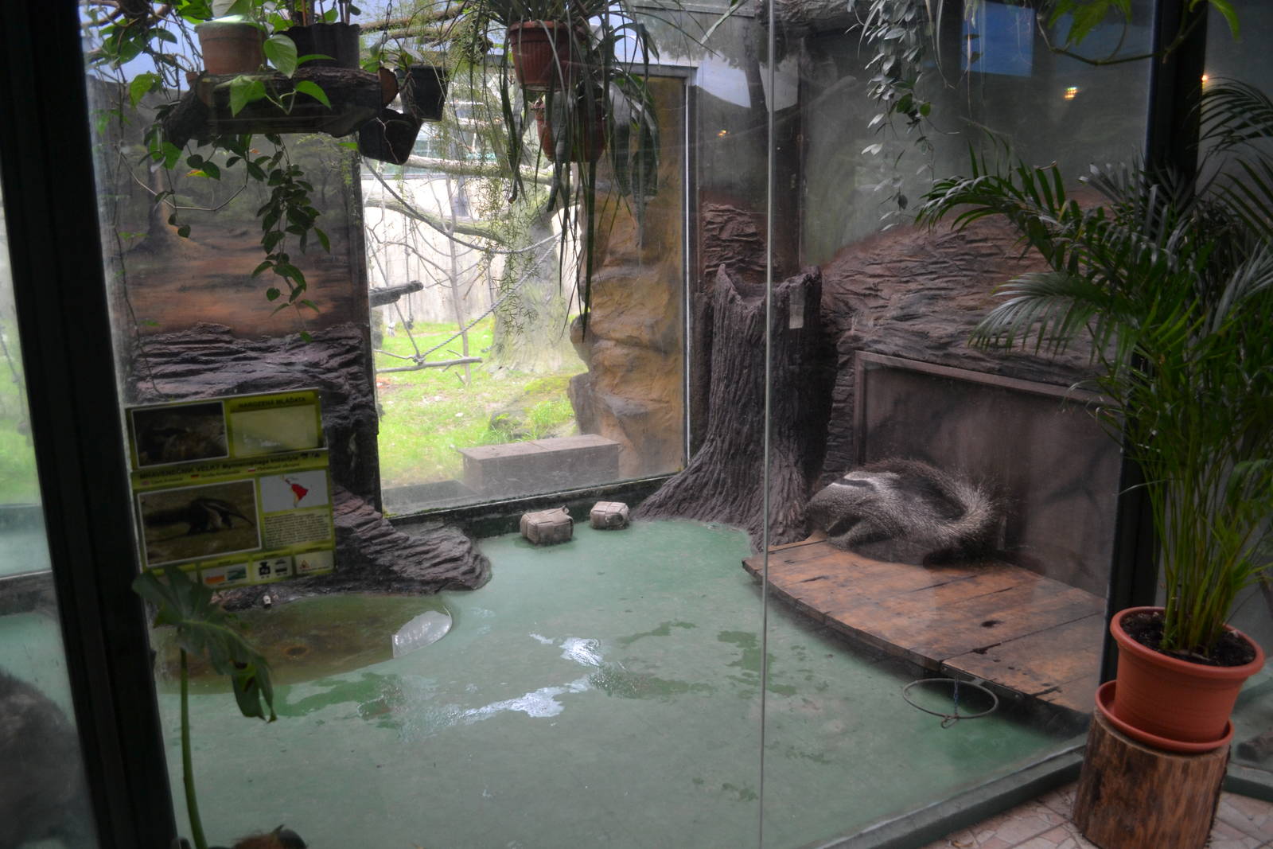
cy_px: 424
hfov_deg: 67.4
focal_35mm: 27
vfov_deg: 47.9
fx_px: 955
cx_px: 636
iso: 500
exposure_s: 1/60
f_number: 3.5
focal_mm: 18
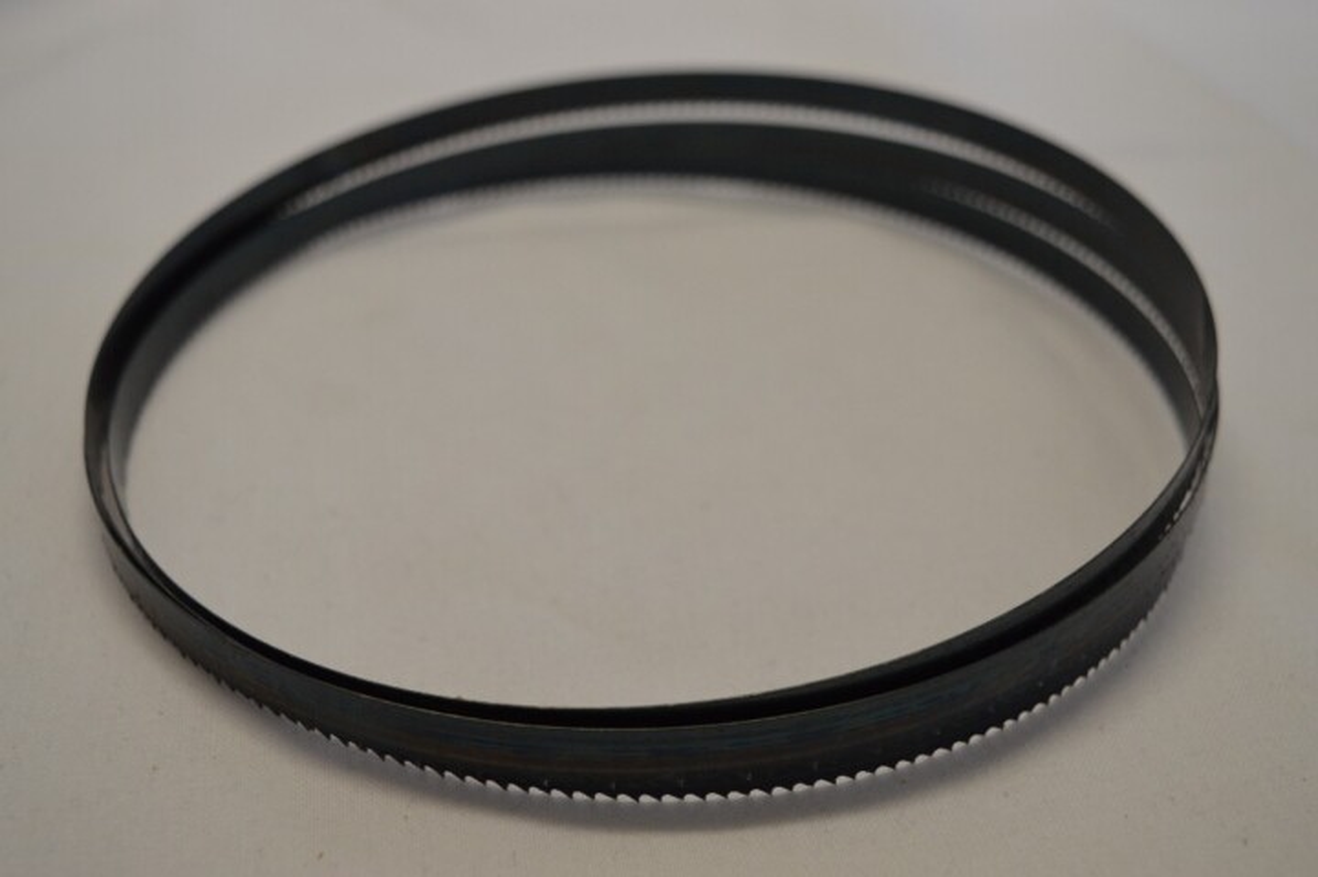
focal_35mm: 44
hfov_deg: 45.0
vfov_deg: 30.8
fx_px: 1591
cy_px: 438
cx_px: 659
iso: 400
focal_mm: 29
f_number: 5
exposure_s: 1/100
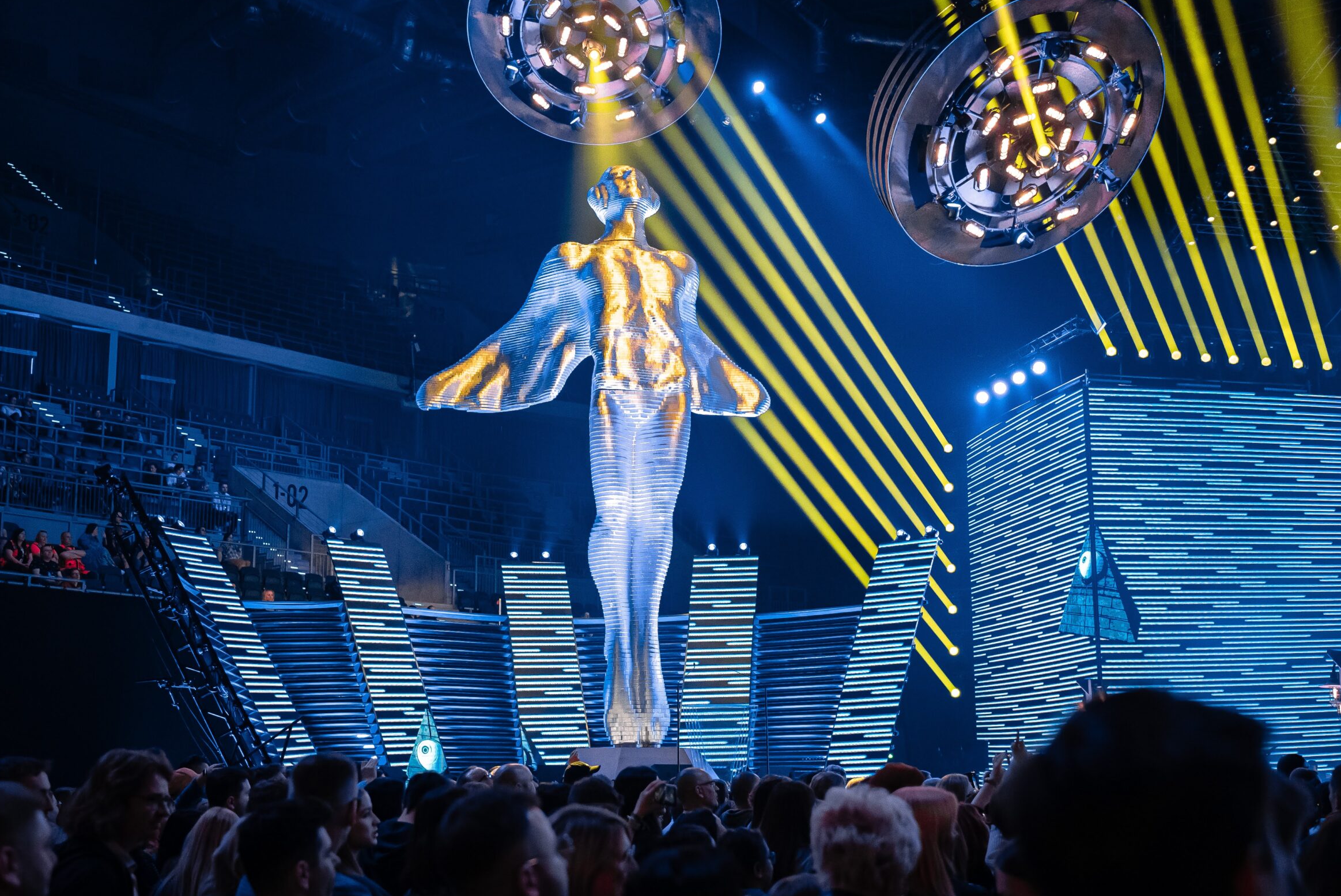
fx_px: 1640
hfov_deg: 44.5
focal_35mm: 44
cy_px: 477
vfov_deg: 30.6
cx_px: 650
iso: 5000
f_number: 3.2
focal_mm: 40
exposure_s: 1/250
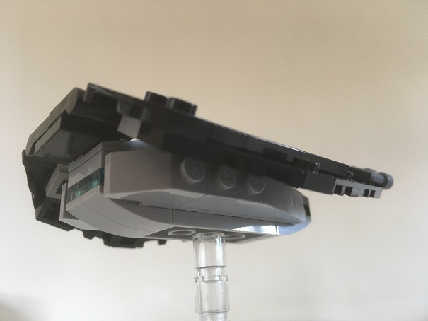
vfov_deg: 48.2
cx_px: 214
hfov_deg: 61.6
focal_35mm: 29
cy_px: 160
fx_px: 359
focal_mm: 4.15
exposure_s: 1/33
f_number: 2.2
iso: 125
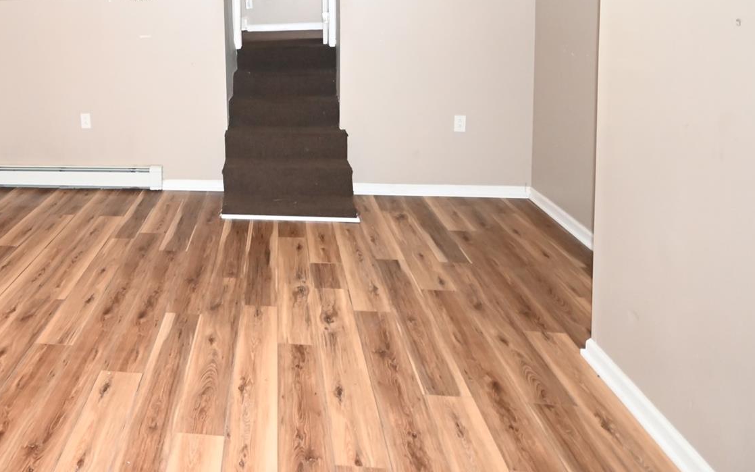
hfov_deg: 62.3
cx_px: 180
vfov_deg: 41.1
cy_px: 47
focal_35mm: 28
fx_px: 576
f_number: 4
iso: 1800
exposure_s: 1/60
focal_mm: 10
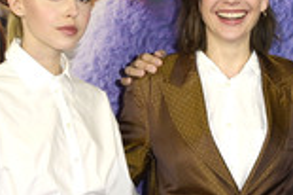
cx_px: 233
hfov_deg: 12.8
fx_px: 1301
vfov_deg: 8.5
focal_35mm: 160
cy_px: 165
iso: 320
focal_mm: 55
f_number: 5.6
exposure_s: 1/200
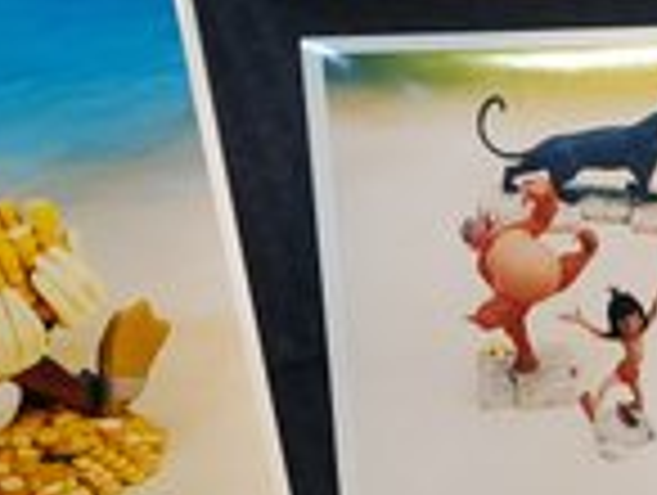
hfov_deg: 19.4
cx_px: 722
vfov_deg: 14.7
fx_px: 1844
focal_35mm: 97
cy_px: 628
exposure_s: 1/120
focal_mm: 4.3
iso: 160
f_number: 1.5
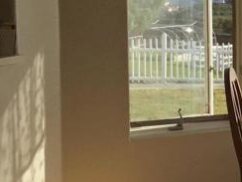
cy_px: 95
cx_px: 410
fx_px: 909
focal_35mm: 130
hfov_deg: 13.8
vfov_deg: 11.4
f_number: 2.4
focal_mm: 3.3
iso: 25
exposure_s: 1/840
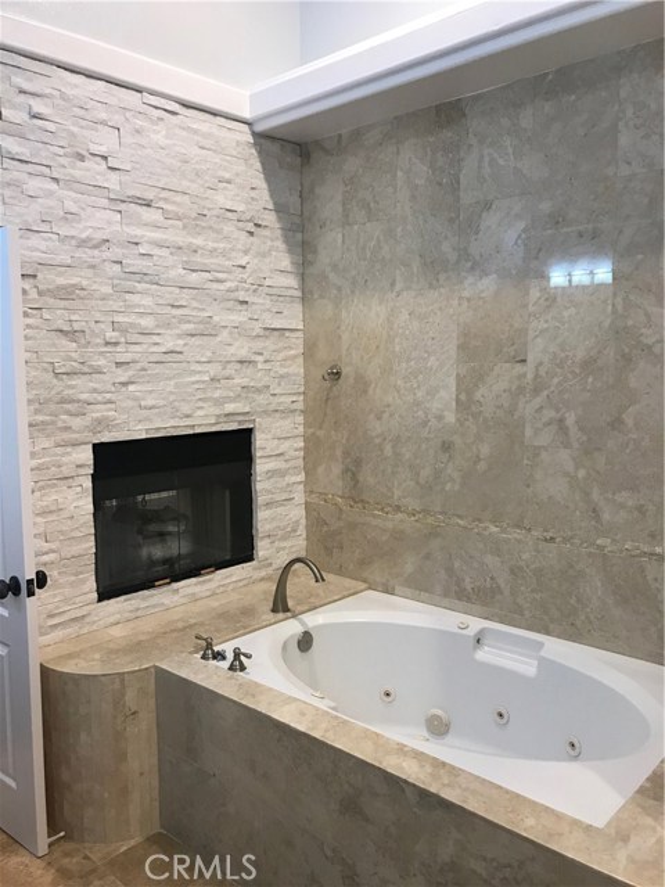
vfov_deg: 63.4
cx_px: 332
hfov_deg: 49.7
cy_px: 444
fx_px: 717
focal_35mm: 28
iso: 40
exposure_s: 1/30
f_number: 1.8
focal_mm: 3.99
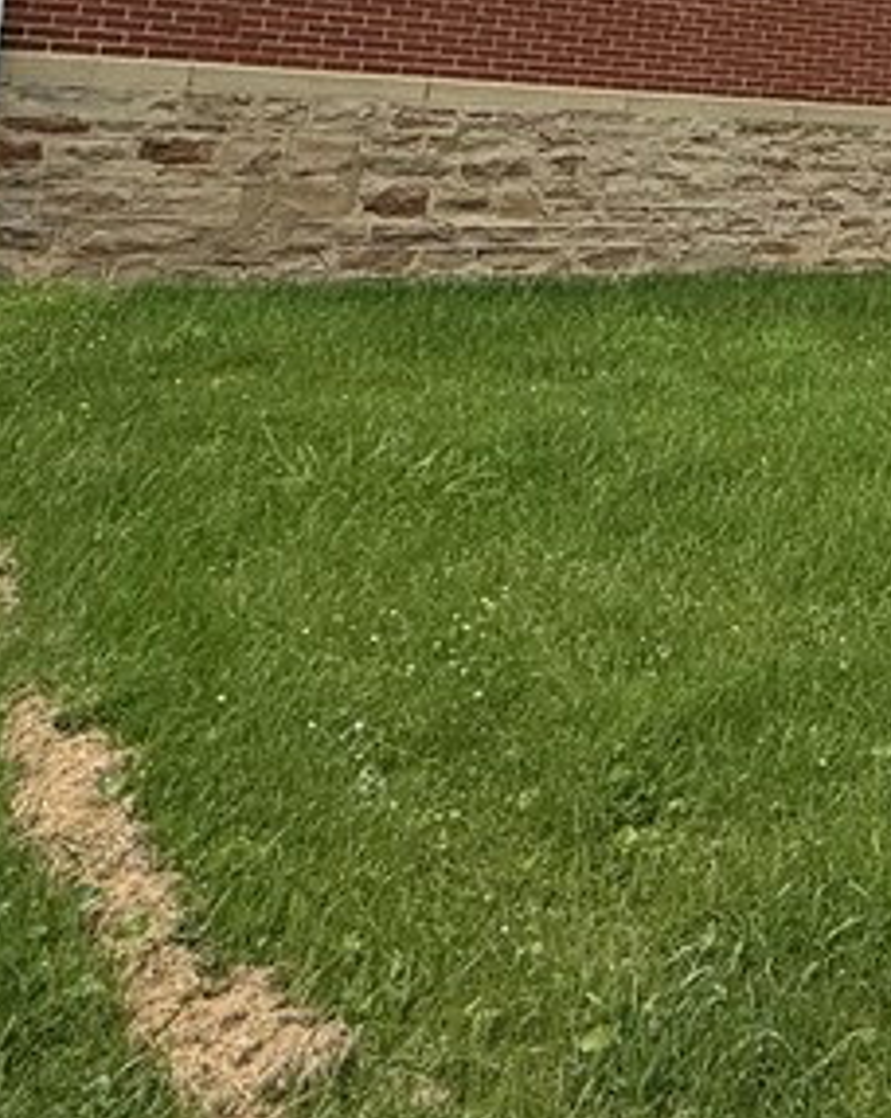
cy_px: -176
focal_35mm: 49
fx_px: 1619
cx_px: 1161
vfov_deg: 32.4
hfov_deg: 26.2
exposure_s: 1/2506
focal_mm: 2.22
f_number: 2.2
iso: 50
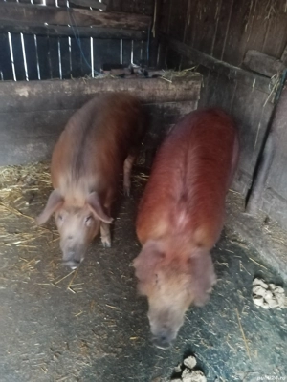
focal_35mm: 26
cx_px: 144
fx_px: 287
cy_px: 191
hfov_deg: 53.1
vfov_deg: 67.3
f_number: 1.8
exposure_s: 1/14.3
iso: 1681
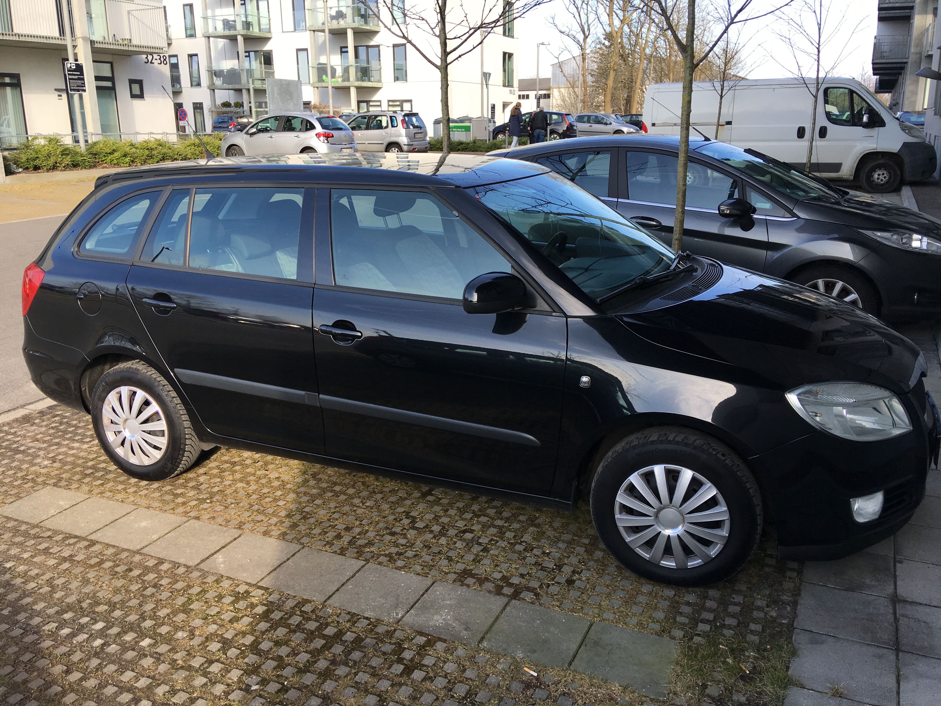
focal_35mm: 29
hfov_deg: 61.7
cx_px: 470
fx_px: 788
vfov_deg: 48.2
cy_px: 353
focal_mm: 4.15
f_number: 2.2
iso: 25
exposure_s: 1/373
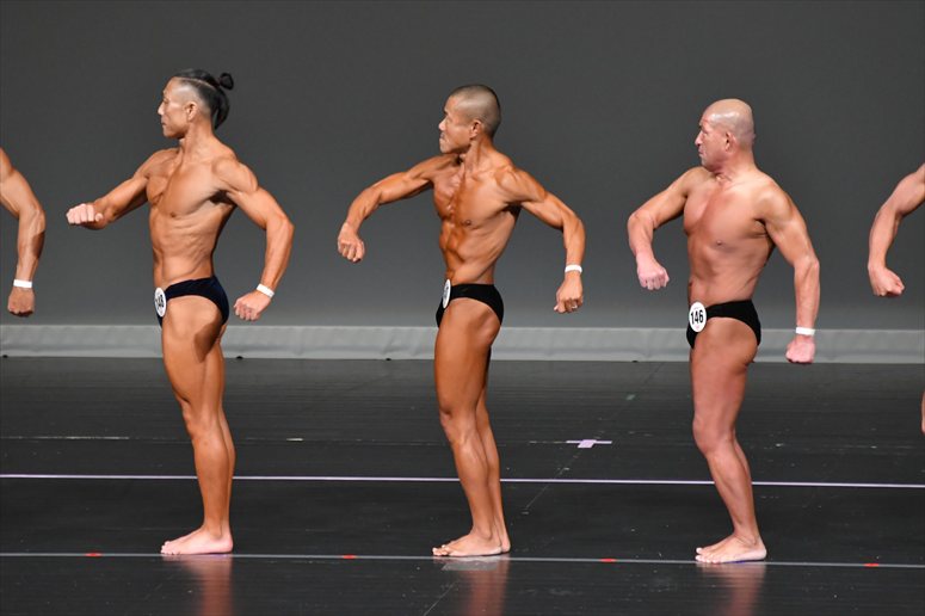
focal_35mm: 345
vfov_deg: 4.0
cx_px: 462
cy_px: 308
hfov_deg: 6.0
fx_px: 8860
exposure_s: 1/400
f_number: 5.6
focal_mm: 230
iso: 4000
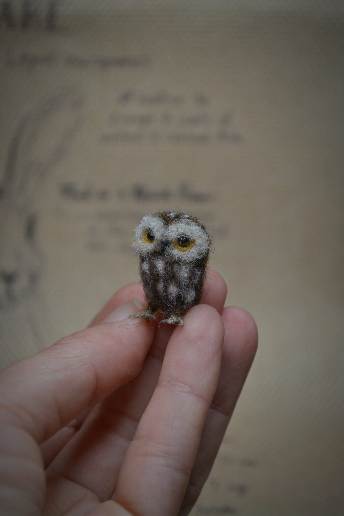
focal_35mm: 75
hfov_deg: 18.2
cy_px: 258
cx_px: 172
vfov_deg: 27.0
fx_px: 1075
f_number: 5.6
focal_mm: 50
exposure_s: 1/320
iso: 800
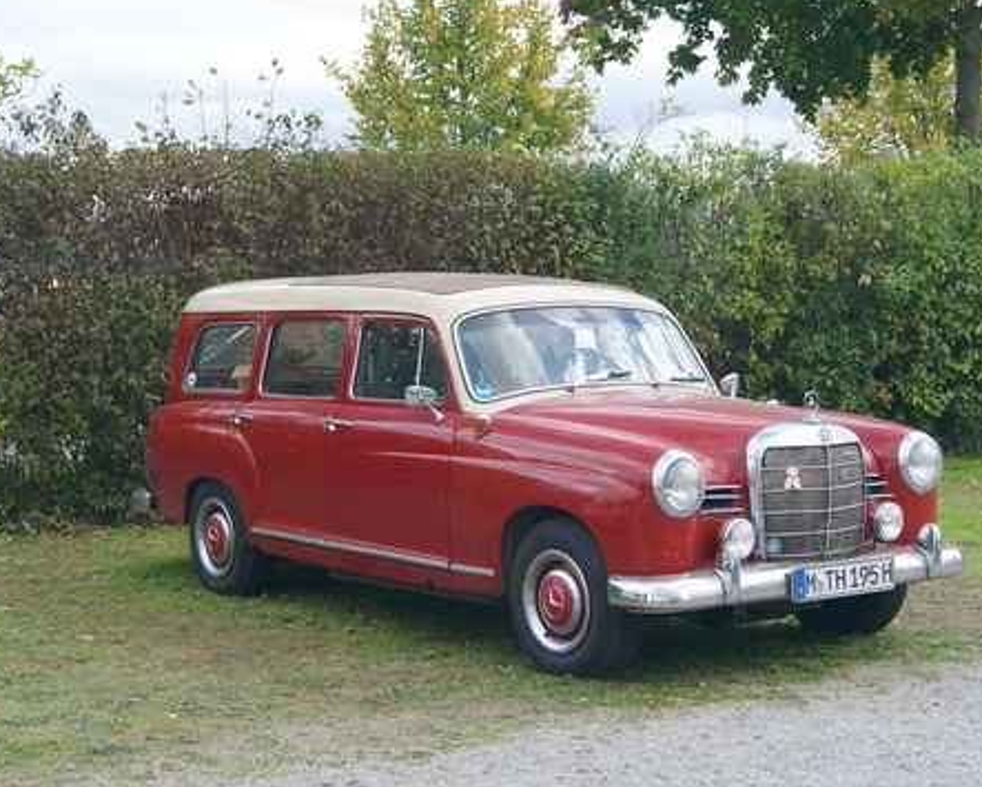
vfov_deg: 23.0
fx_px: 1938
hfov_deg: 28.4
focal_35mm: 67
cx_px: 526
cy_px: 417
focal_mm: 35
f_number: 8
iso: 100
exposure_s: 1/60
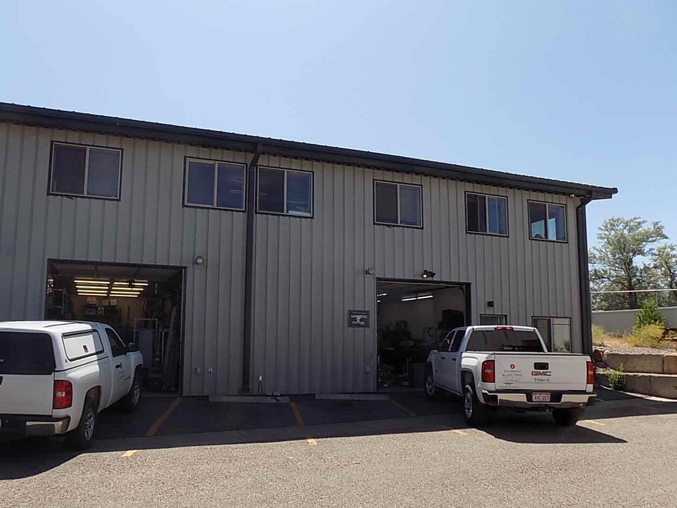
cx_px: 309
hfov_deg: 61.6
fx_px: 567
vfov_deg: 48.1
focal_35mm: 29
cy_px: 285
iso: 80
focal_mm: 4
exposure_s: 1/1000
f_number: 3.1
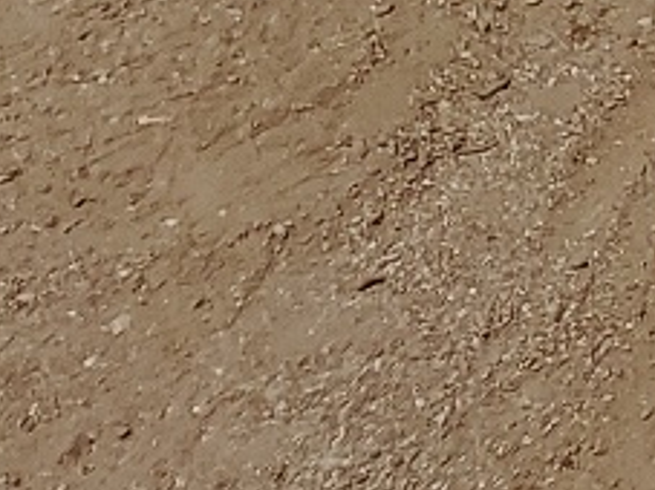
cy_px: -1124
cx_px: 1847
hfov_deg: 9.1
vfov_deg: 7.0
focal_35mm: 183
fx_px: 3461
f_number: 1.5
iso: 50
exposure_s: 1/10000
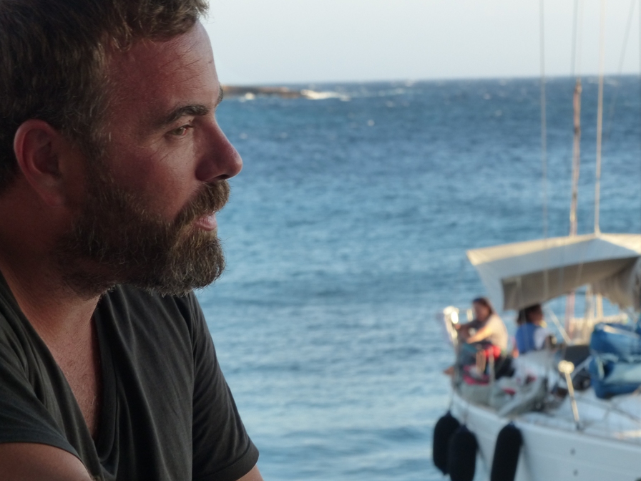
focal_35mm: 144
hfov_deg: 13.7
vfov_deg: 10.3
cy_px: 230
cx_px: 352
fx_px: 2667
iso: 160
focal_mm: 22.6
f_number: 4
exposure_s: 1/200
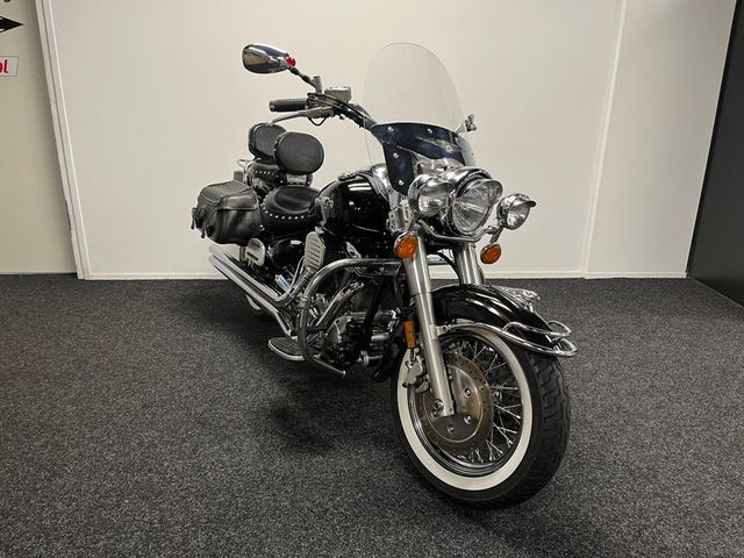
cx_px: 372
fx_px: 559
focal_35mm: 26
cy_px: 279
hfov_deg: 67.3
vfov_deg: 53.1
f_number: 1.6
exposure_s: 1/50
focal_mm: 5.1
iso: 125
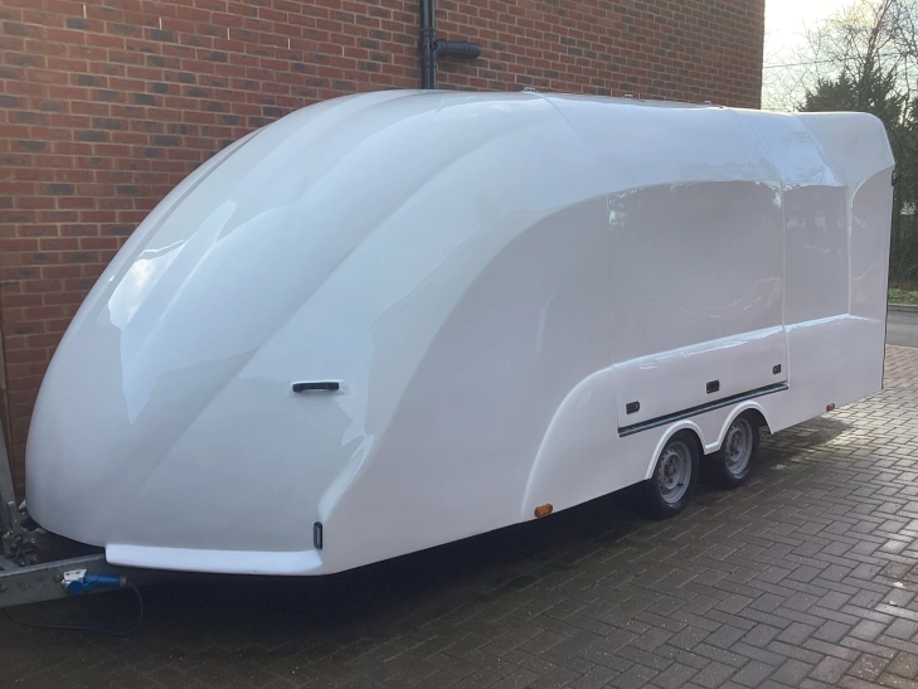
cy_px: 359
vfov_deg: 41.8
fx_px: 902
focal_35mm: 34
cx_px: 465
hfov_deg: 53.9
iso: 40
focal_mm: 3.3
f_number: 2.4
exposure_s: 1/120
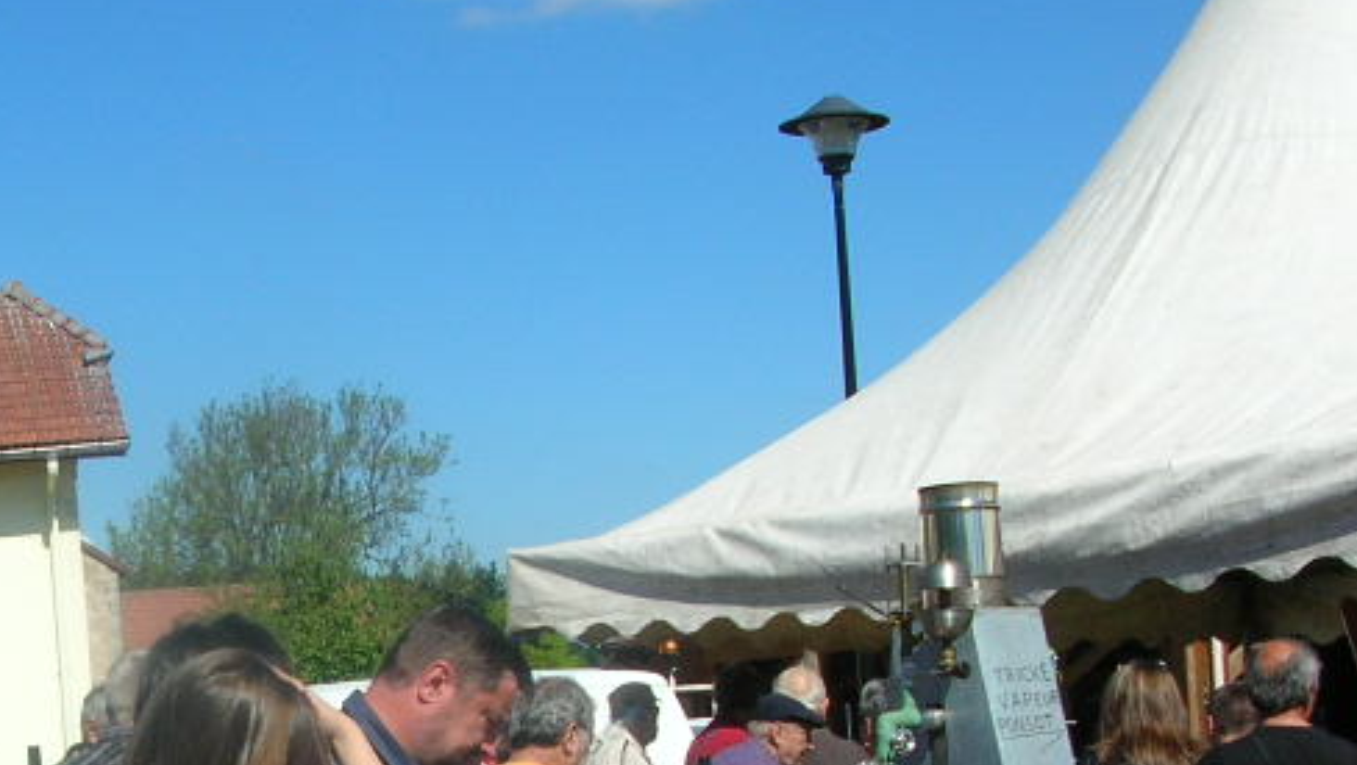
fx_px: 2880
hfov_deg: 26.0
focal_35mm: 80
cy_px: 854
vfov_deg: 14.7
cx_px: 245
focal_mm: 5.8
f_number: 5.6
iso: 50
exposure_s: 1/378
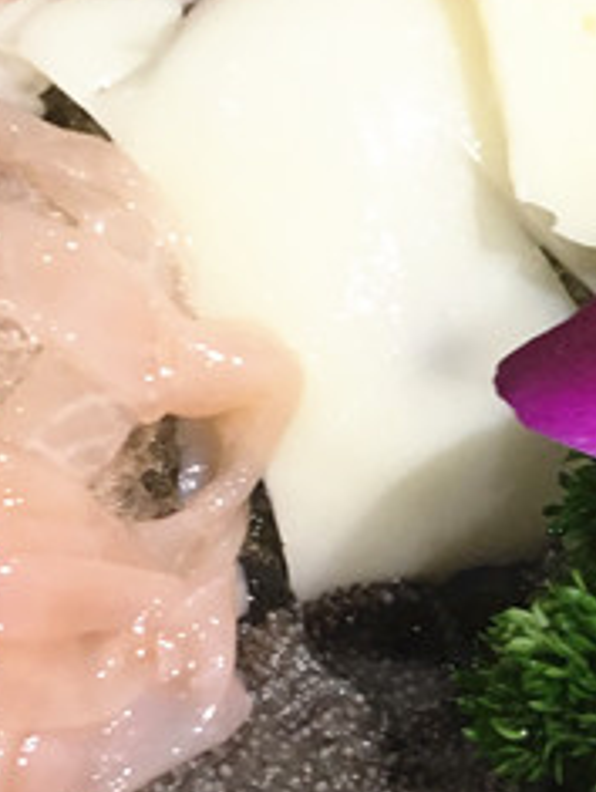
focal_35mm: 115
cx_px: 562
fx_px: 2633
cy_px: 875
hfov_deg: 12.8
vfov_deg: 16.6
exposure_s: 1/33
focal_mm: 4.15
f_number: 2.2
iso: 100
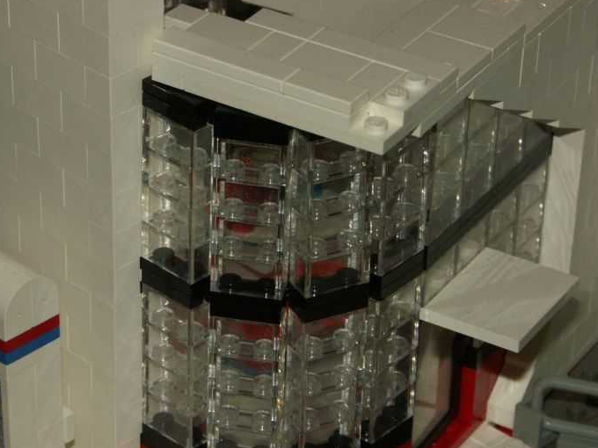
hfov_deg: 13.0
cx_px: 186
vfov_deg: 9.8
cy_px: 298
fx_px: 2626
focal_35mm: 152
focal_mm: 25.88
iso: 200
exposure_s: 1/100
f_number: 5.6
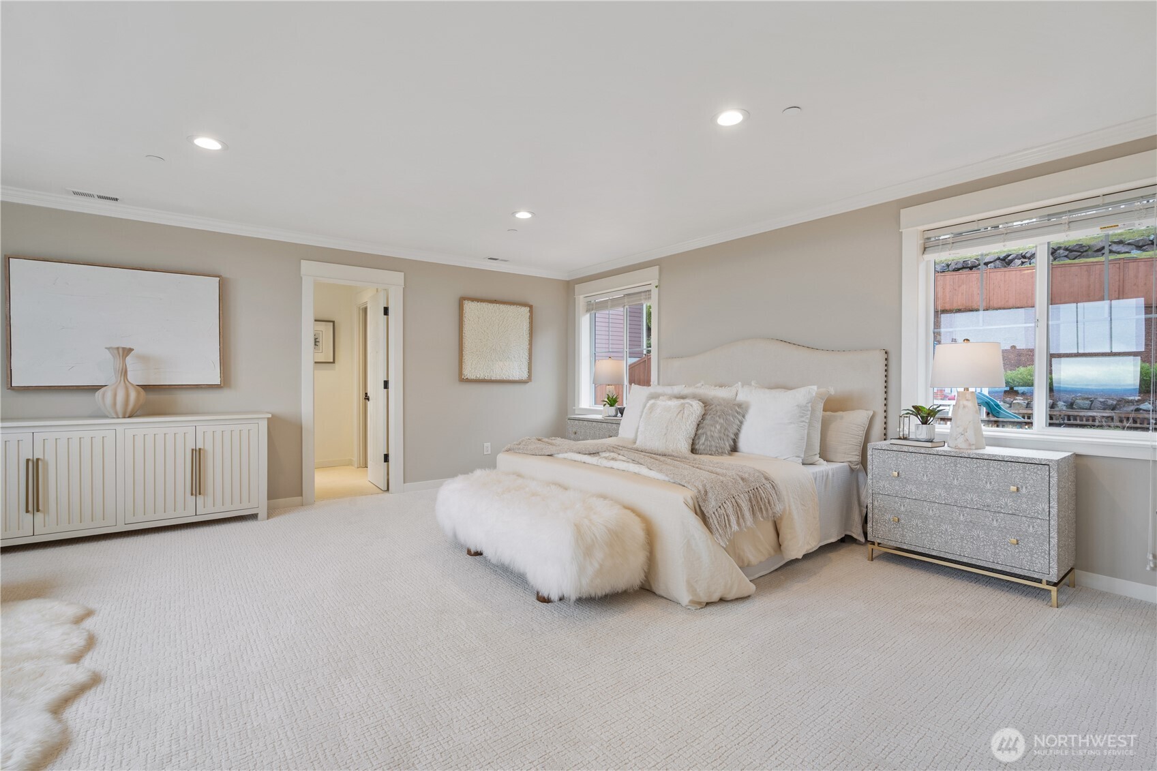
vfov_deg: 73.7
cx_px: 578
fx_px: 514
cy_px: 386
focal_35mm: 16
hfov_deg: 96.7
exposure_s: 1
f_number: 11
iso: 100
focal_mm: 16
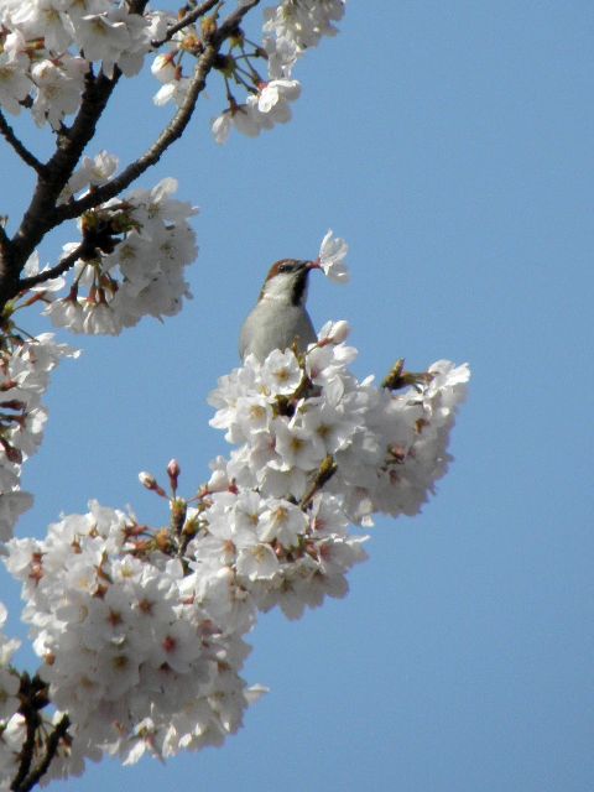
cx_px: 297
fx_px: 15467
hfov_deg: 2.2
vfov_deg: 2.9
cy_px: 396
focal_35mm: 676
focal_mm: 119.6
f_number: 5
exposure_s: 1/640
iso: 100
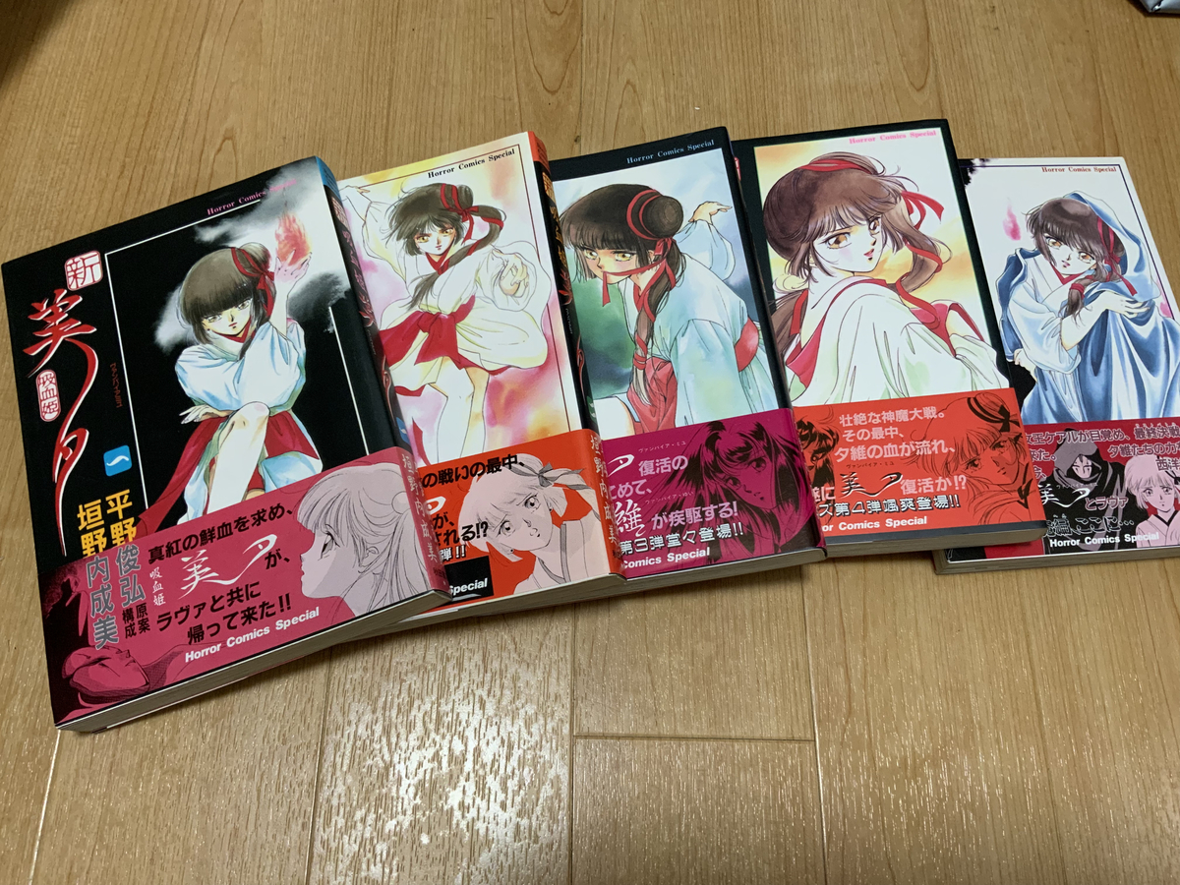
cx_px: 590
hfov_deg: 61.7
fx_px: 989
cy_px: 442
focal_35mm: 29
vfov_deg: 48.2
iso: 125
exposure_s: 1/58
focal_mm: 3
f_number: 1.8
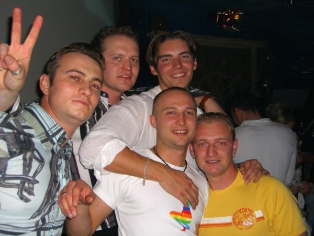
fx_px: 345
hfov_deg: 49.0
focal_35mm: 38
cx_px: 157
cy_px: 118
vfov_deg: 37.7
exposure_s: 1/60
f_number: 2.8
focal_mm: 7.9
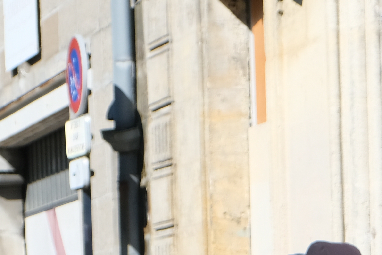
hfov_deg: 9.2
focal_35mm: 222
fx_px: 2355
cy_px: 496
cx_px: 463
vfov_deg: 6.0
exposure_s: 1/640
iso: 320
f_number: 5.6
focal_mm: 37.4
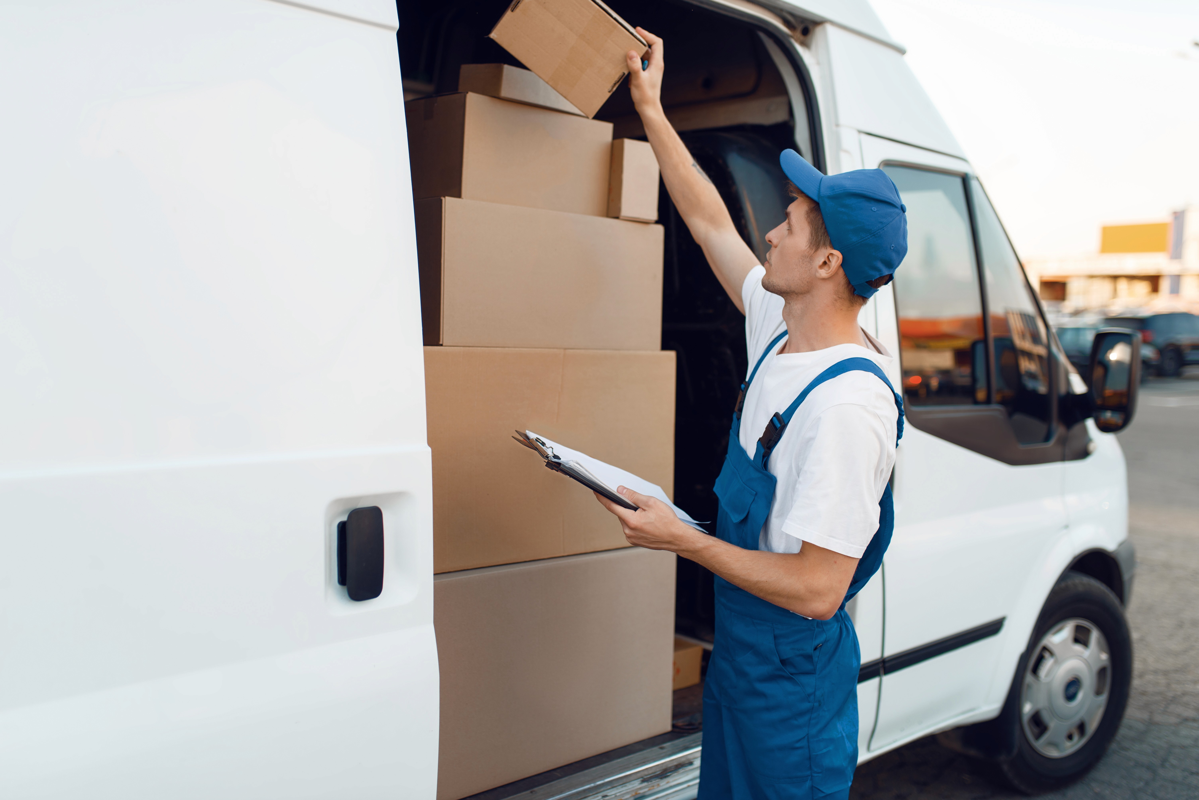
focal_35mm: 35
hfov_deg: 54.4
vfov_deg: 37.9
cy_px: 400
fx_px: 1166
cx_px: 600
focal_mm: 35
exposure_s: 1/500
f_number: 2
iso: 100
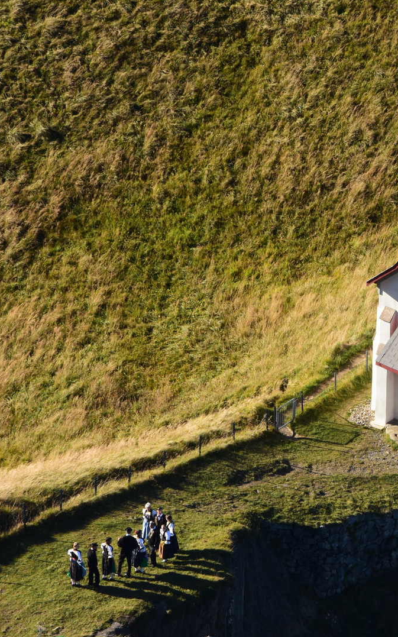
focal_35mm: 644
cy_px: 319
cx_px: 372
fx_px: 11178
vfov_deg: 3.3
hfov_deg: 2.0
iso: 400
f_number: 14
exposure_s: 1/160
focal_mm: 280
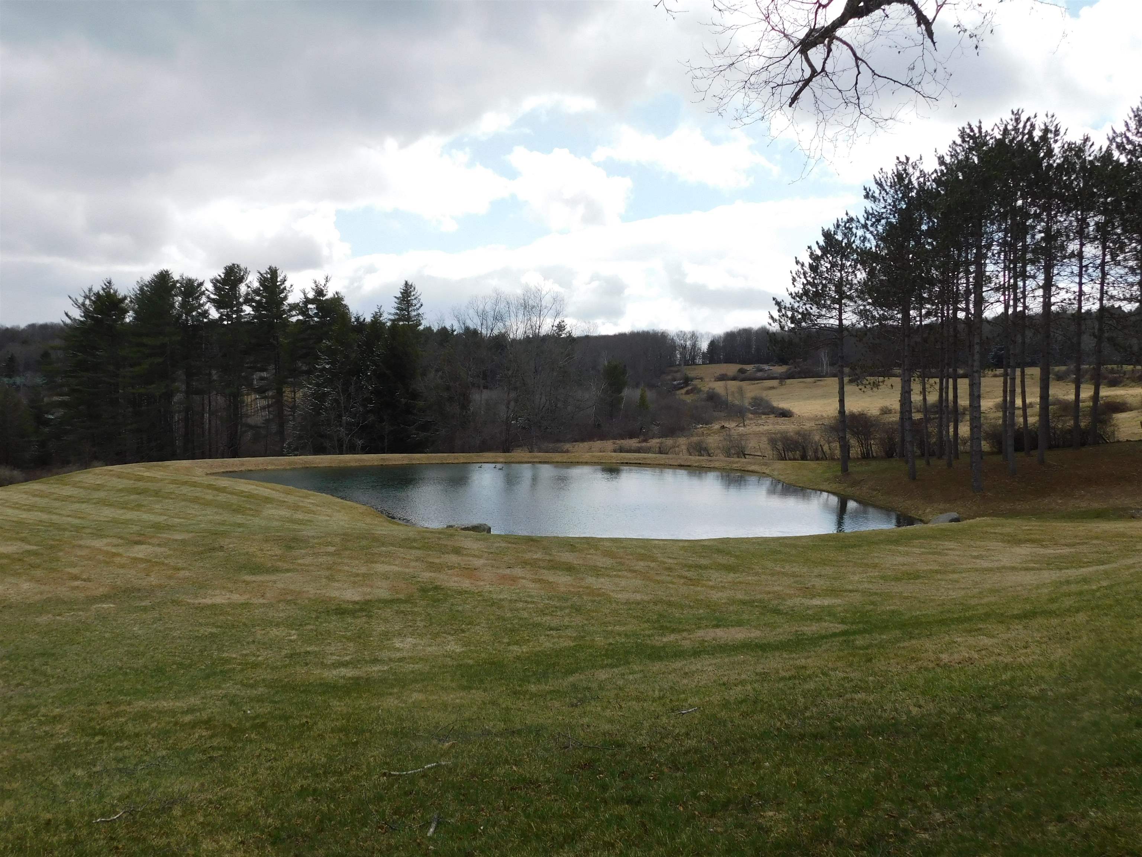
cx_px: 571
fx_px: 990
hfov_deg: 60.0
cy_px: 428
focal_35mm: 30
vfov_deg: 46.8
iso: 125
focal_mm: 5.3
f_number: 6.4
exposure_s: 1/400
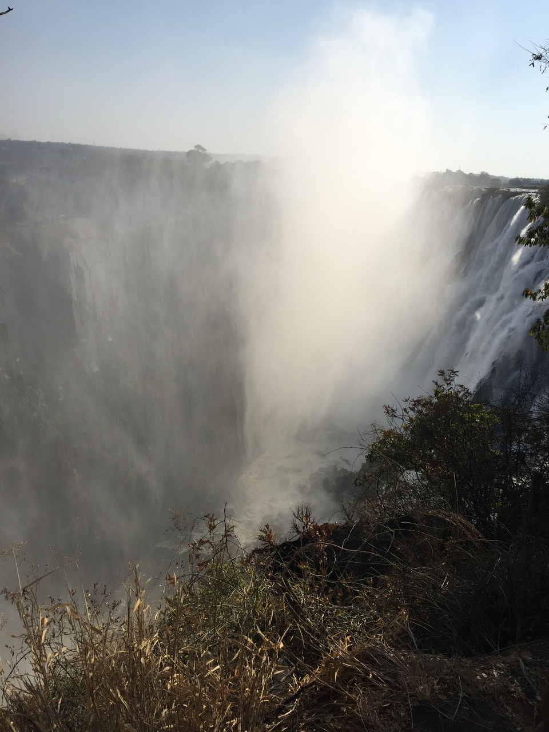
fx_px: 613
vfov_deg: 61.7
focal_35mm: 29
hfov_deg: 48.2
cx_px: 274
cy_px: 366
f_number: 2.2
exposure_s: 1/3968
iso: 32
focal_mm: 4.15
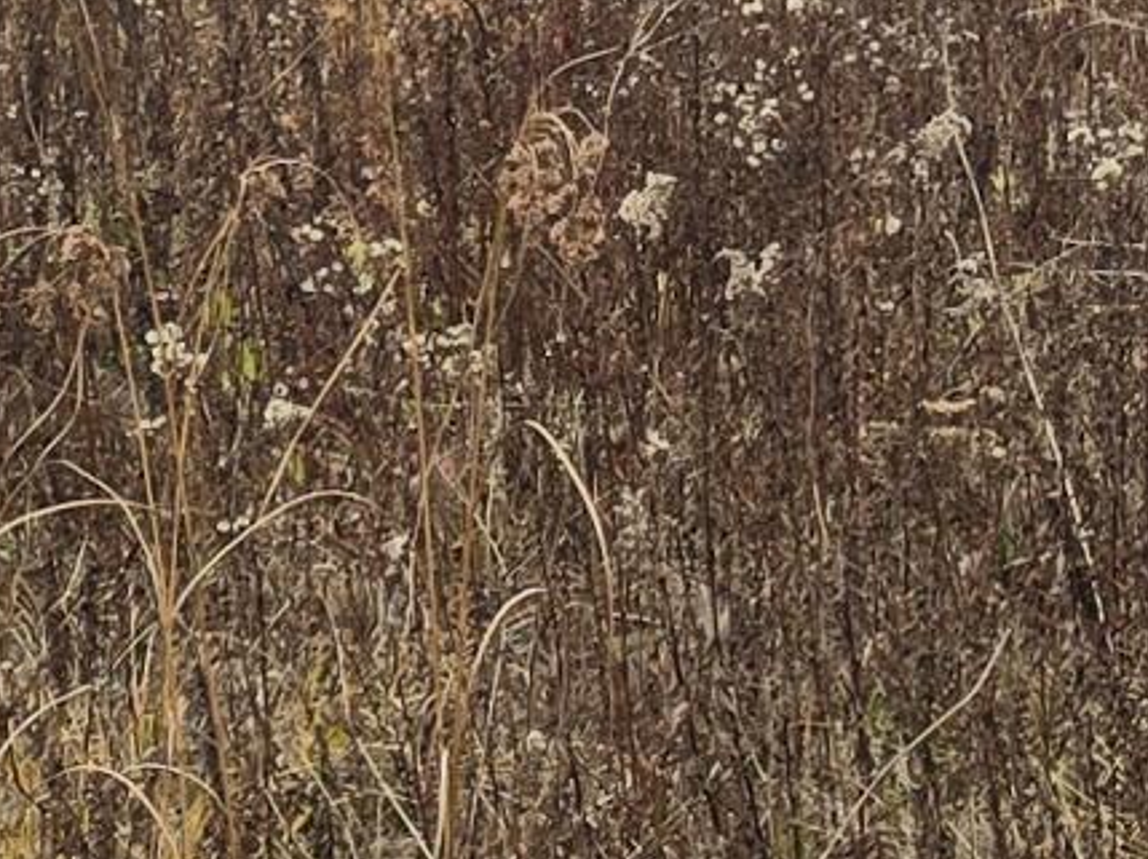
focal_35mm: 161
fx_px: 5335
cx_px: 602
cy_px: -343
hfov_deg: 12.3
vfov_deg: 9.0
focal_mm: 6.3
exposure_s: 1/180
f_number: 1.7
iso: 32
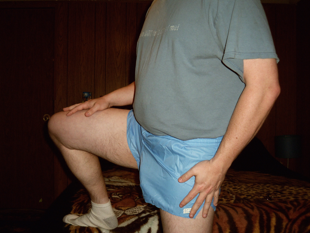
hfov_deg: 47.9
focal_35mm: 39
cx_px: 156
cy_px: 114
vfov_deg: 36.8
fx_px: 349
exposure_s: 1/30
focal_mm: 6.8
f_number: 4.3
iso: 100
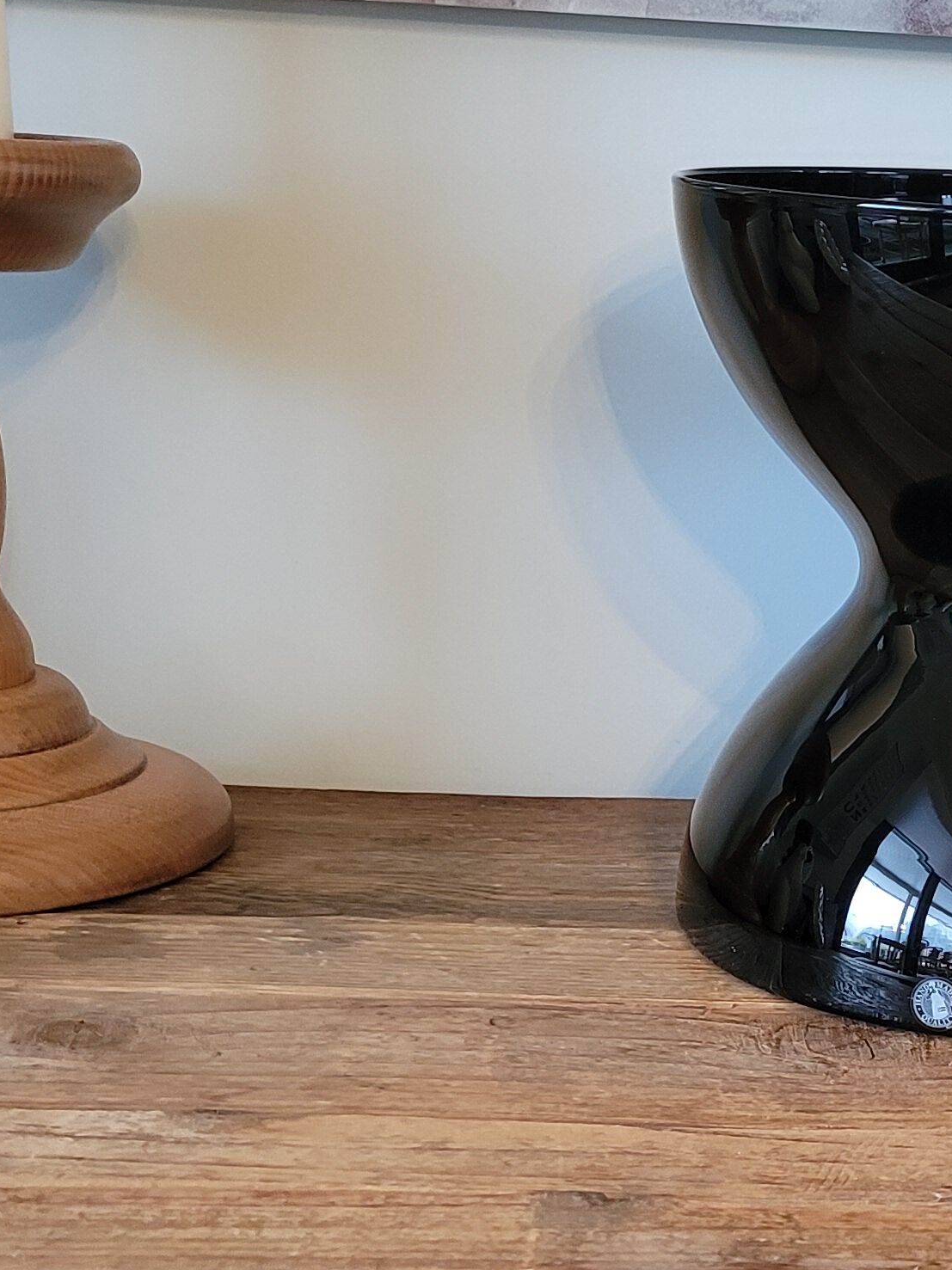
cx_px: 1132
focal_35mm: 71
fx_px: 2605
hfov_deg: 19.5
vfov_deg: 27.1
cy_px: 941
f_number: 1.8
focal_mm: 5.4
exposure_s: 1/50
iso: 250
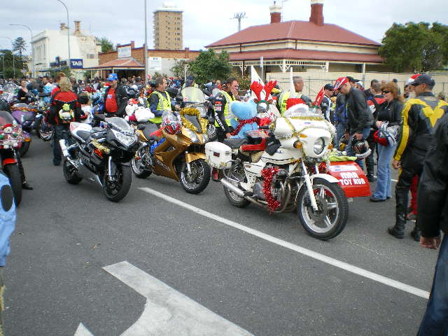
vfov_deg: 39.7
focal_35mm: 36
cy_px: 168
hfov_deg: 51.4
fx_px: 466
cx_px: 224
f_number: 4.6
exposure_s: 1/200
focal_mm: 6.3
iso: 50
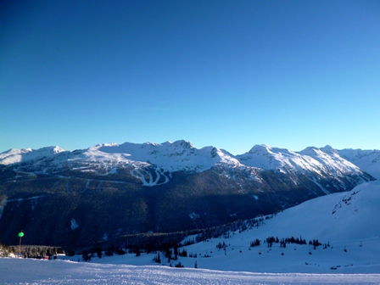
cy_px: 142
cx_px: 190
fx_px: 263
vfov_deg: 56.8
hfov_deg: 71.6
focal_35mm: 24
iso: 100
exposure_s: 1/1000
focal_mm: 4.3
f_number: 2.5
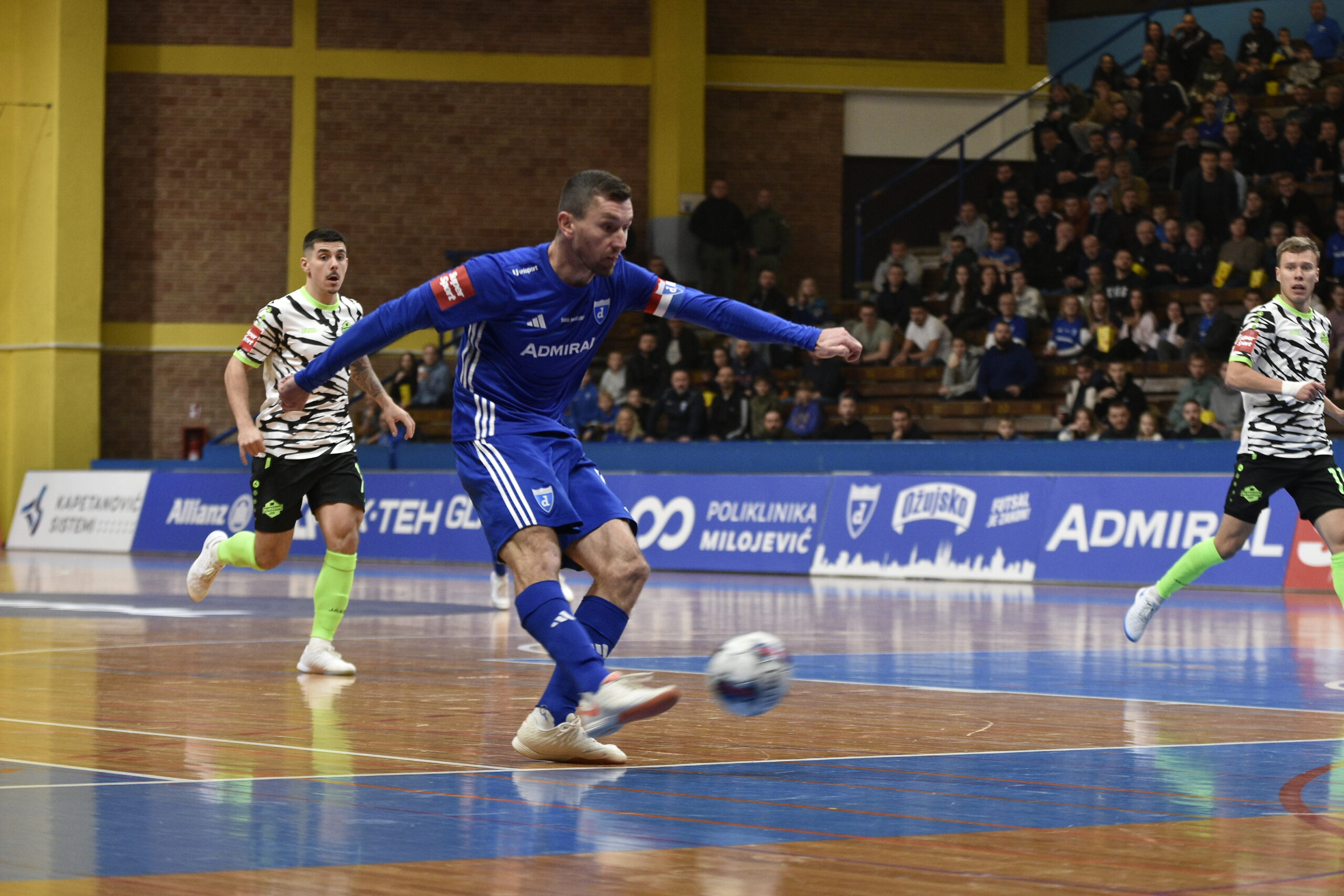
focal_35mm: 105
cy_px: 448
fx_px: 3921
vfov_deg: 13.0
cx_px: 672
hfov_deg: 19.5
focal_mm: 70
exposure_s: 1/800
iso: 1250
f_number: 2.8
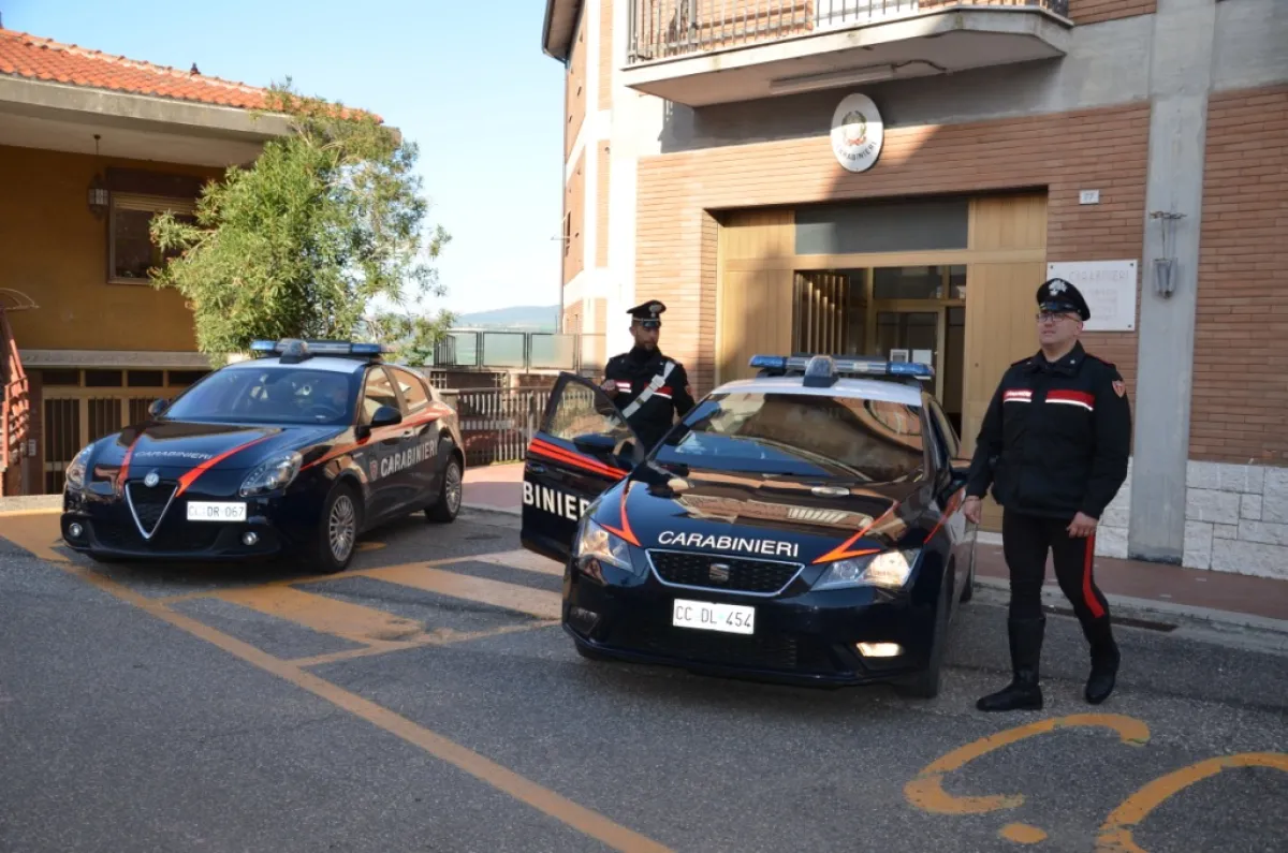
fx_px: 1178
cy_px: 426
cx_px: 644
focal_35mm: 33
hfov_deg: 57.3
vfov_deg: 39.8
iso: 100
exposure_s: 1/200
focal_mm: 22
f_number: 5
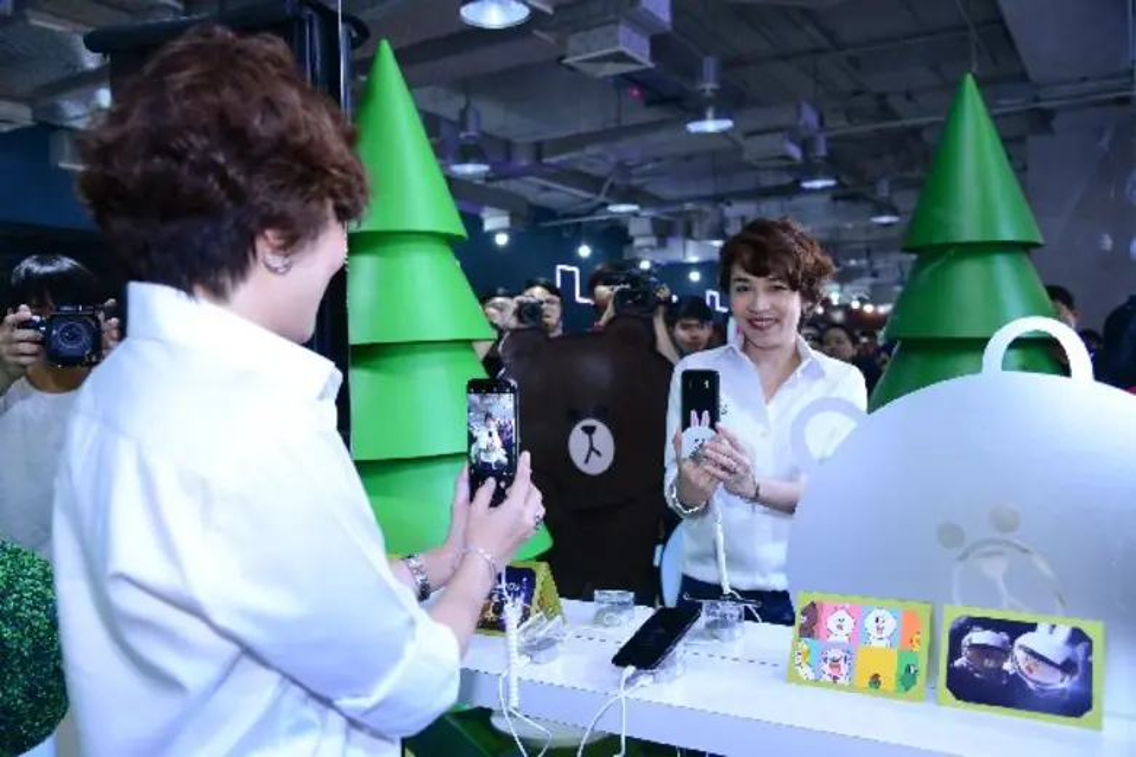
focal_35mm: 31
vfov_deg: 42.3
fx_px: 978
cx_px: 568
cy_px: 378
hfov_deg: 60.3
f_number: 4
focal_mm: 31
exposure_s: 1/80
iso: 1250
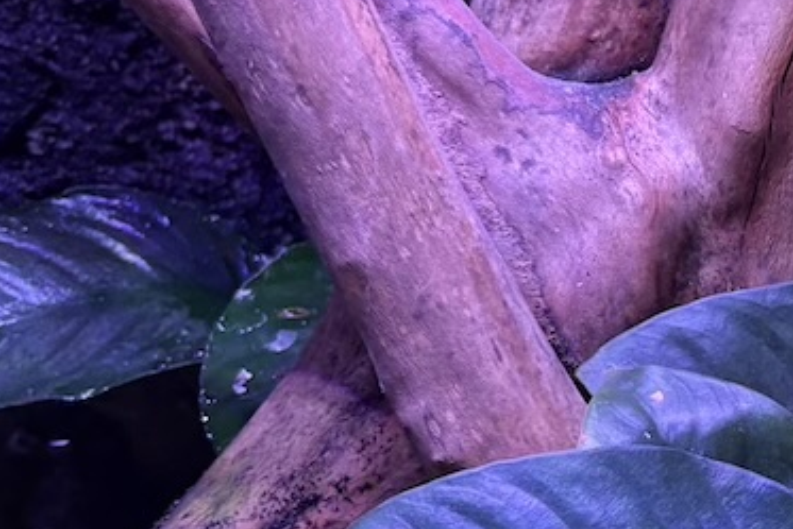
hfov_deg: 20.1
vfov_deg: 15.7
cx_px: 1195
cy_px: 208
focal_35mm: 87
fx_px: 1917
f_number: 1.6
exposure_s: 1/49
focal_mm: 5.96
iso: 125
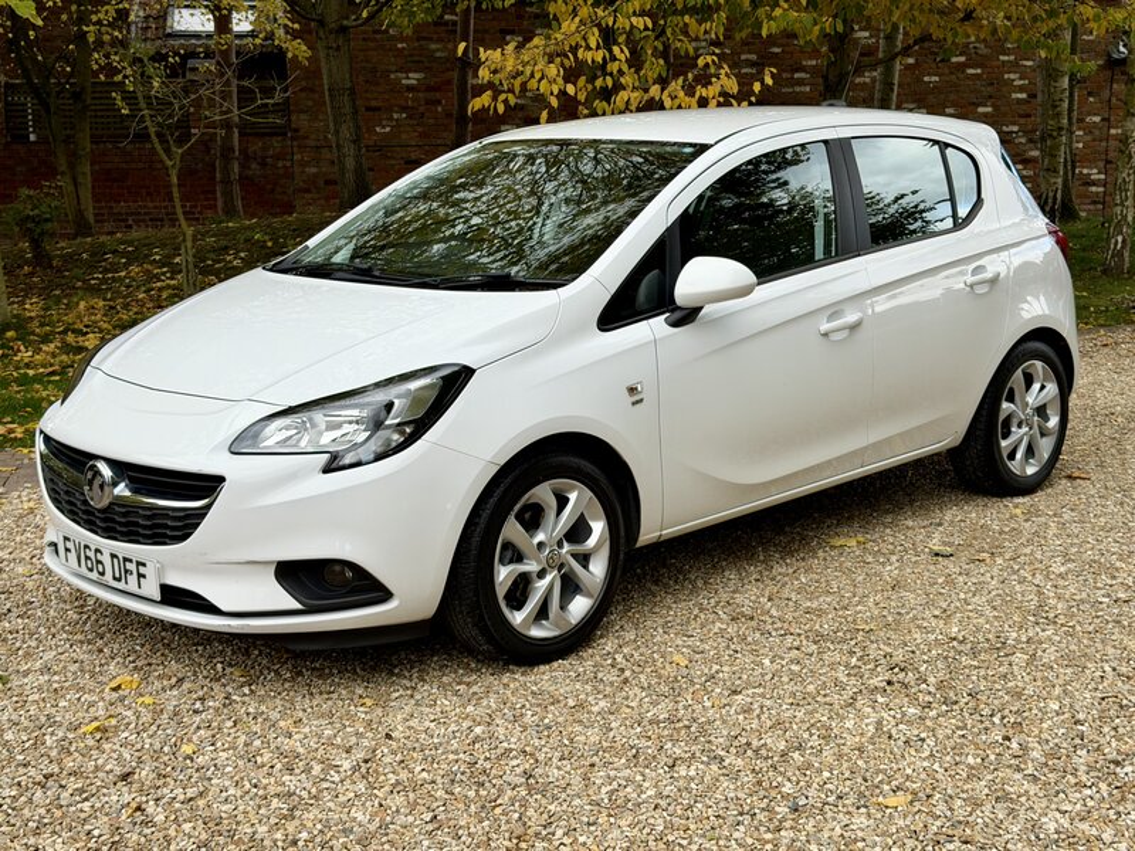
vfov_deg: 30.3
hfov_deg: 39.7
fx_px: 1574
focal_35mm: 48
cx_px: 568
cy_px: 426
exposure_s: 1/578
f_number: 1.78
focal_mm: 6.76
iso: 64
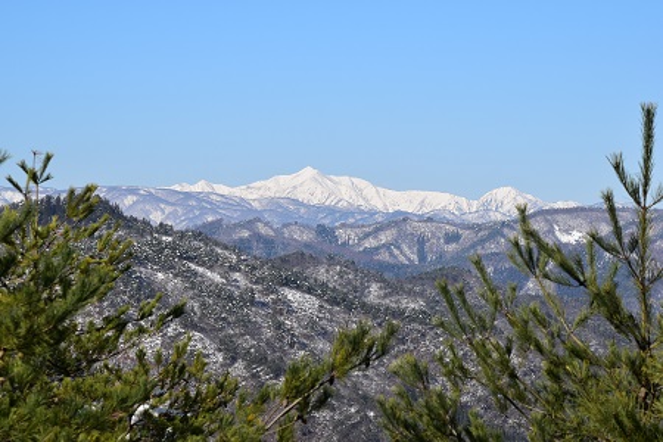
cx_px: 332
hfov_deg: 14.0
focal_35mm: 147
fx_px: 2707
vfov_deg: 9.3
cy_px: 221
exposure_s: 1/500
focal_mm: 98
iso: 250
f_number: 11
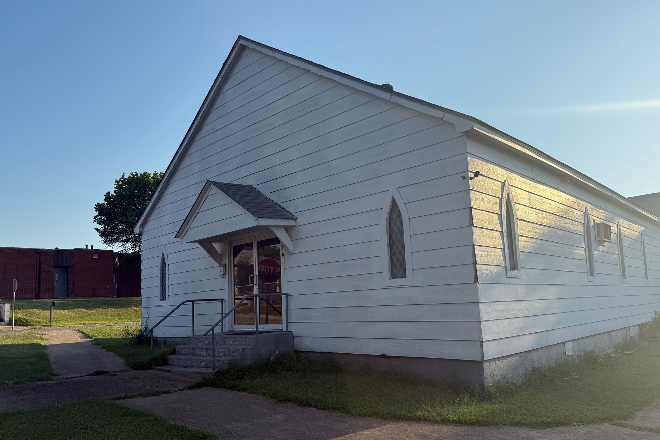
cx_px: 342
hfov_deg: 69.4
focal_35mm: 26
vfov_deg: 49.4
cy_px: 251
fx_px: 477
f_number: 1.78
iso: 100
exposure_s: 1/5319
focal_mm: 6.76
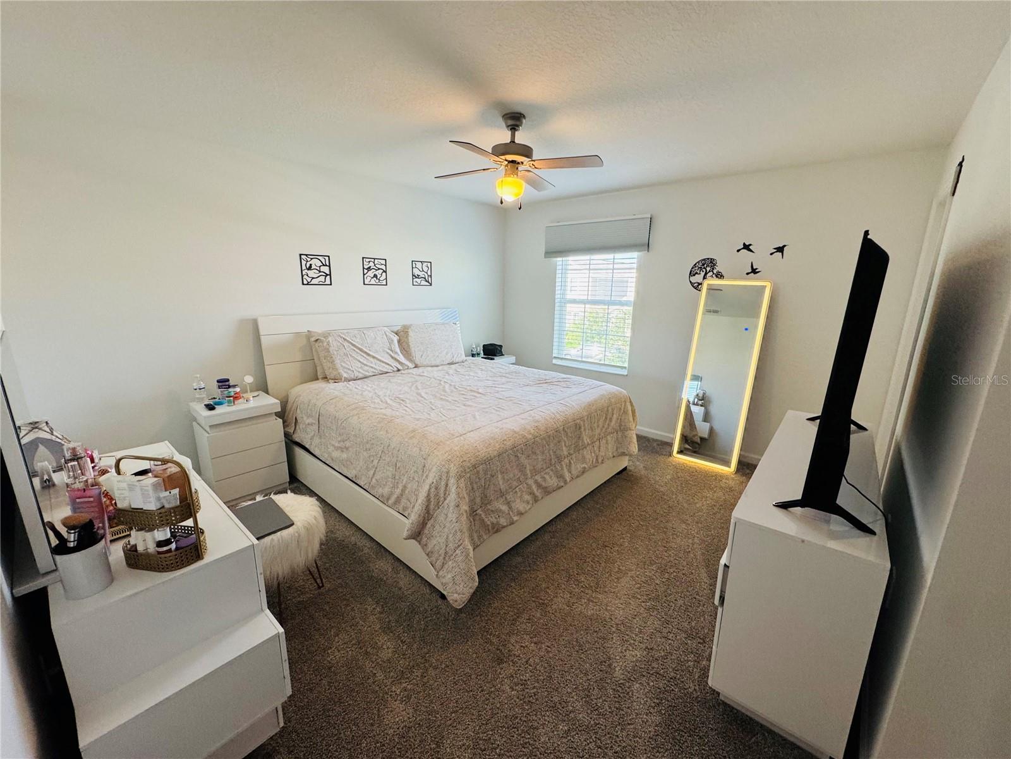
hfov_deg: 102.1
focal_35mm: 14
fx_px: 409
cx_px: 506
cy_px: 380
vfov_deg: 85.7
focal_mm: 2.22
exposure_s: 1/120
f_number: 2.2
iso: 200
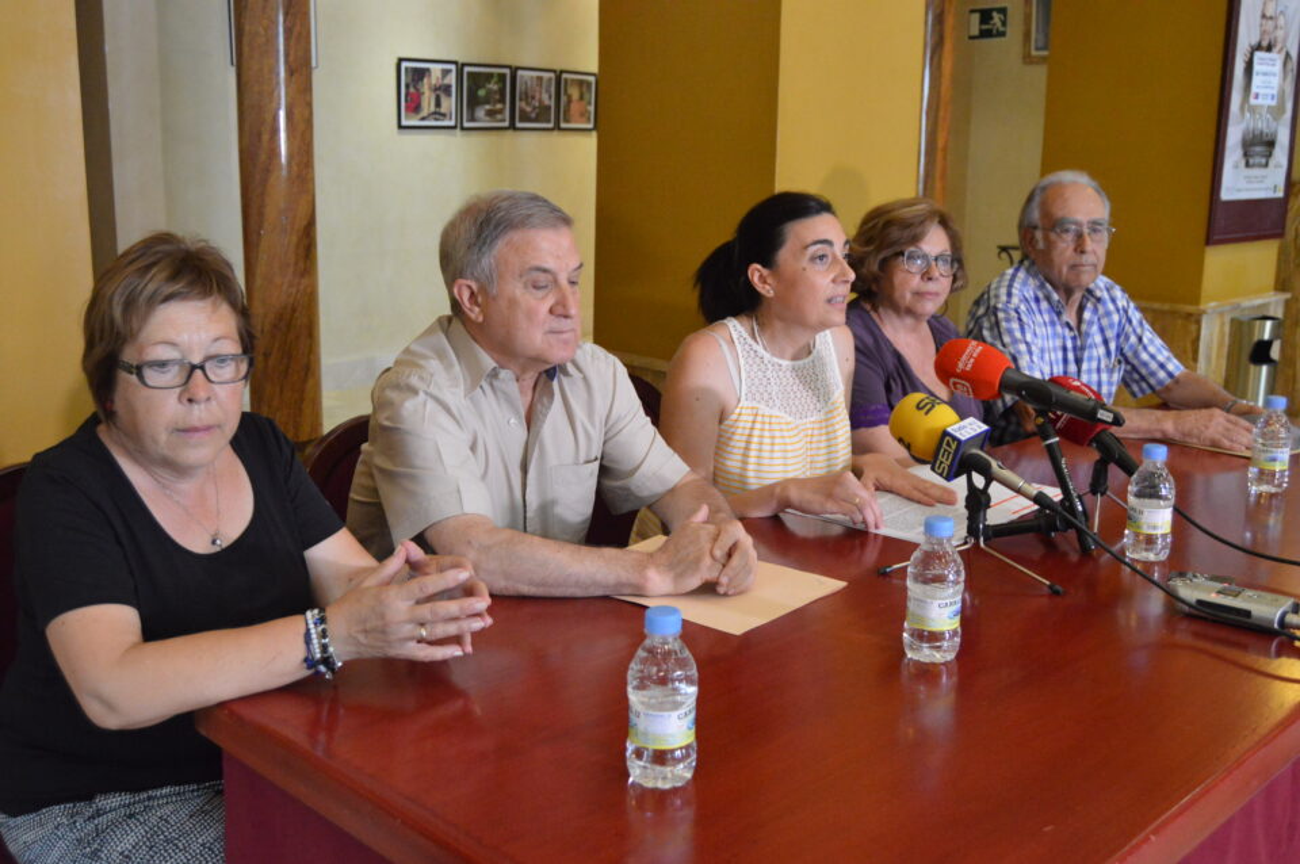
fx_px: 1299
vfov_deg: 36.8
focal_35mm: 36
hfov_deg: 53.2
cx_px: 650
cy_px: 432
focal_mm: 24
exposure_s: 1/60
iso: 3200
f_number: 3.8
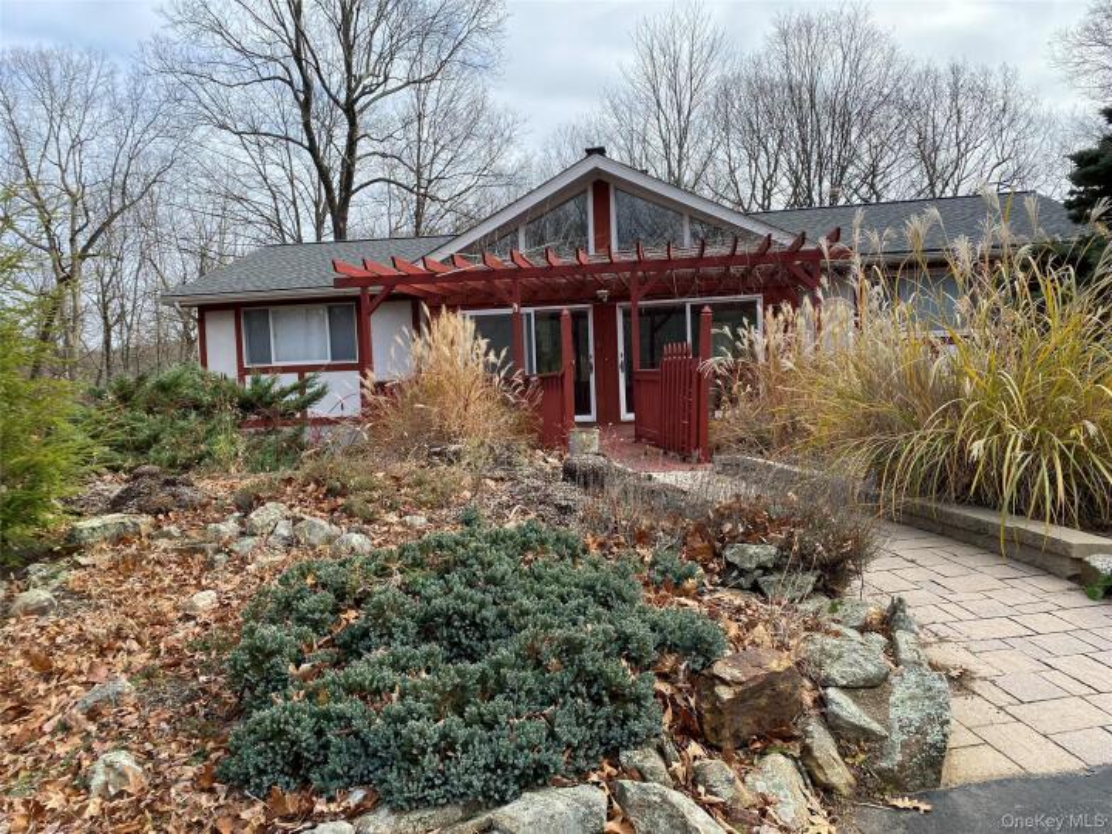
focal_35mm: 26
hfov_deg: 67.3
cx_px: 556
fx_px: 835
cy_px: 417
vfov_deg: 53.1
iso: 32
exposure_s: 1/973
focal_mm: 4.25
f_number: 1.8
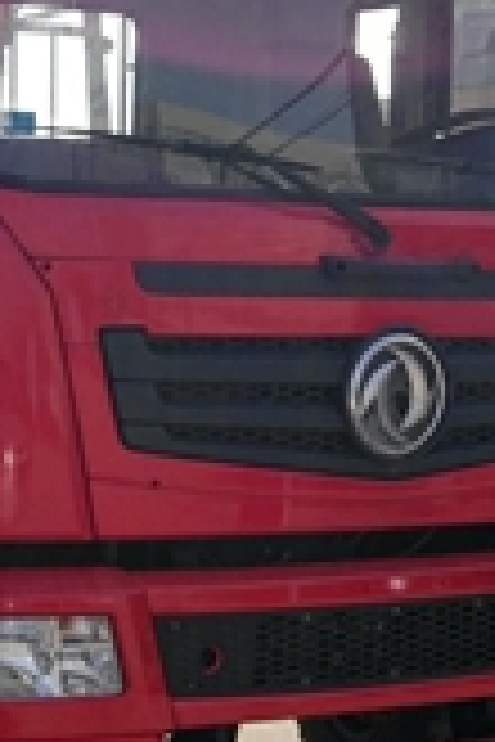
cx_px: 18
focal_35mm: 97
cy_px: 425
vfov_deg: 21.0
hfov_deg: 13.9
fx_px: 2000
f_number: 2
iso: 64
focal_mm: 2.96
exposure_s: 1/2387
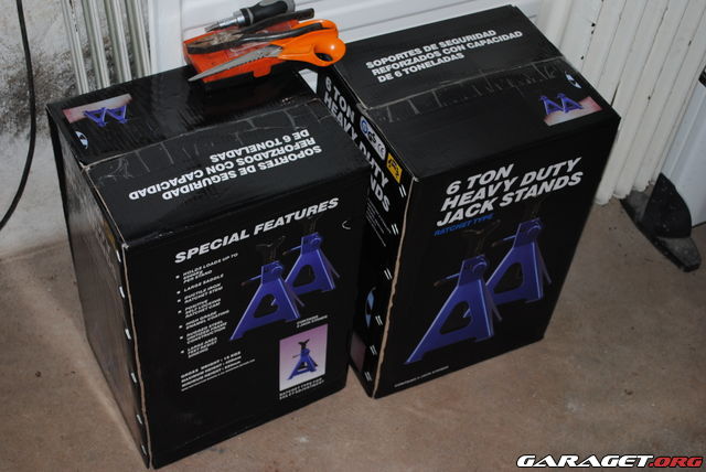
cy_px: 236
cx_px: 353
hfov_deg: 37.8
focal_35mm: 52
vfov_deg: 25.8
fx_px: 1030
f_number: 5
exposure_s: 1/60
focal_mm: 35
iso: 200
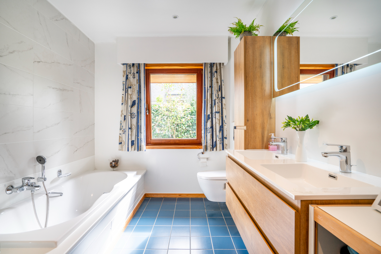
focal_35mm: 17
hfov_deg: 93.3
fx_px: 180
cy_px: 127
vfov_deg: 70.5
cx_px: 190
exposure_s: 1/5
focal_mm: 17
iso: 100
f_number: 11
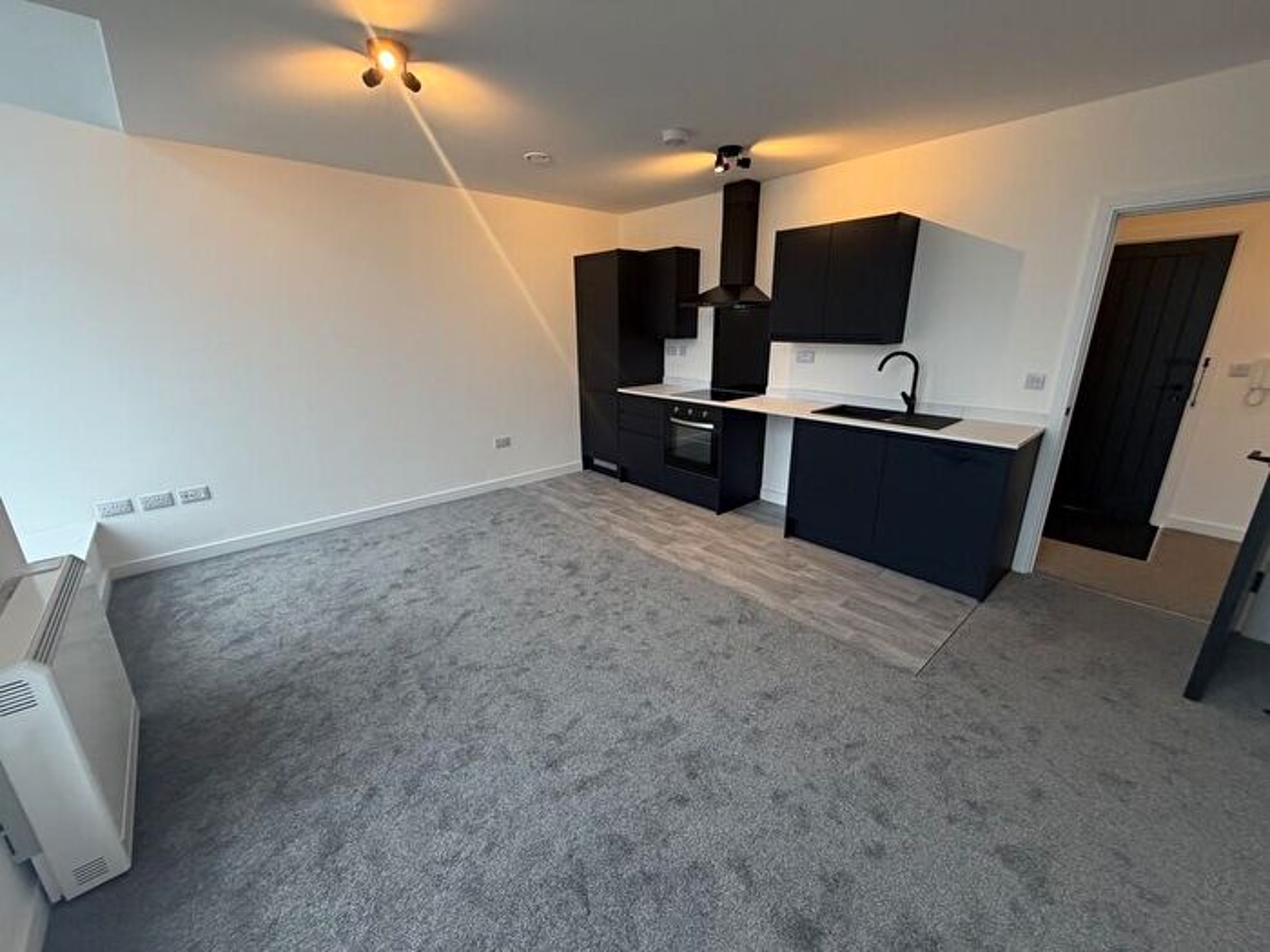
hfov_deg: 102.1
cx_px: 635
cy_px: 476
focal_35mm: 14
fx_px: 514
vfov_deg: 85.7
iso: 200
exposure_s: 1/100
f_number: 2.2
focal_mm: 2.22
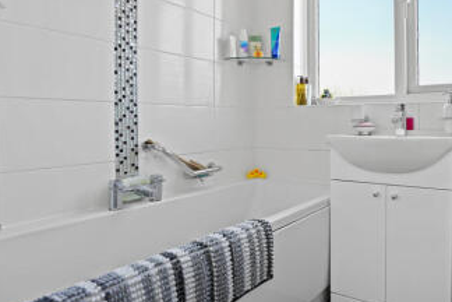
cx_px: 317
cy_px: 128
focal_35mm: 25
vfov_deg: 51.1
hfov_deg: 68.6
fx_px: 314
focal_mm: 17
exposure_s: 1/13
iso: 100
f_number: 4
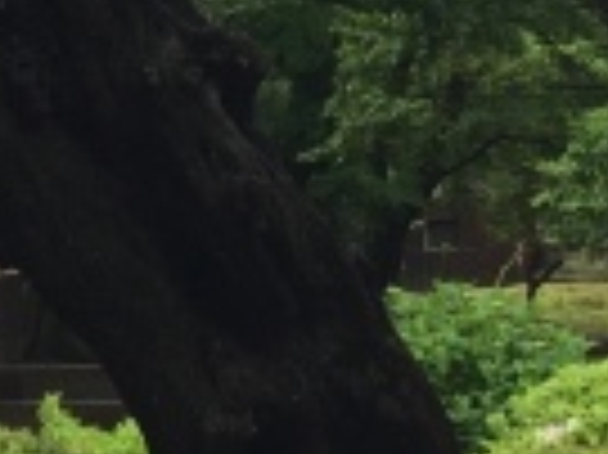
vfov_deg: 8.0
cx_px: 329
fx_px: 3018
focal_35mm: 172
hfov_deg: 11.5
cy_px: -629
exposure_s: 1/581
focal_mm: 4.15
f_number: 2.2
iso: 32
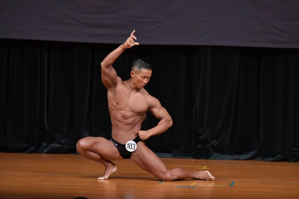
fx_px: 2615
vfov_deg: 4.4
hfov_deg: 6.5
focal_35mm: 315
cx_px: 150
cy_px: 100
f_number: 5.6
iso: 4000
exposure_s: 1/400
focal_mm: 210
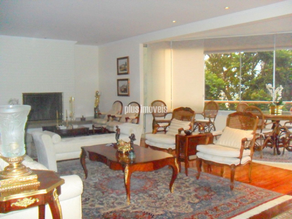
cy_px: 110
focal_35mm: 35
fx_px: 295
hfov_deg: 52.6
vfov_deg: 40.7
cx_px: 146
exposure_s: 1/45
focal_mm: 6.3
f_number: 3
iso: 640
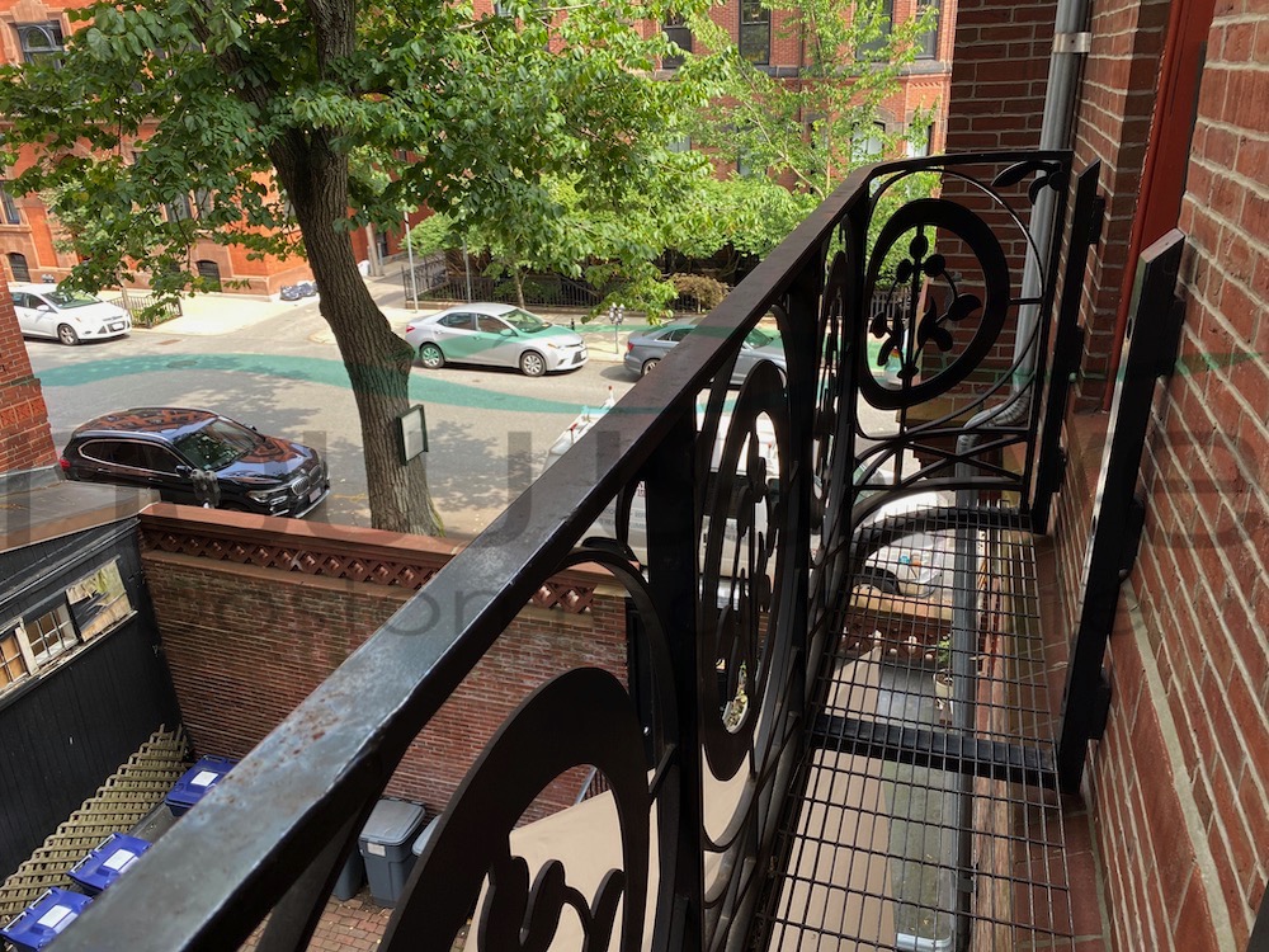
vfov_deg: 53.1
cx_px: 634
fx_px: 953
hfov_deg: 67.3
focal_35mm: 26
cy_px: 476
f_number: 1.8
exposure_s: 1/128
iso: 32
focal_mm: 4.25
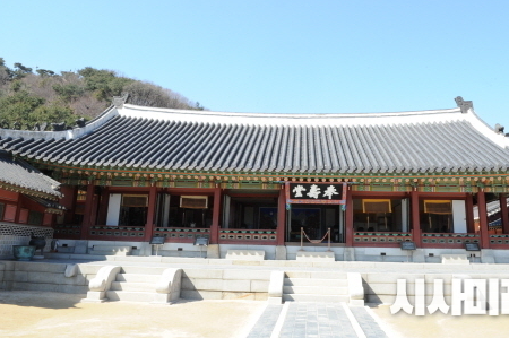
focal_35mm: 32
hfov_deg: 58.5
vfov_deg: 40.5
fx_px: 452
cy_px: 114
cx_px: 296
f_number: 20
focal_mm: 24
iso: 1000
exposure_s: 1/125
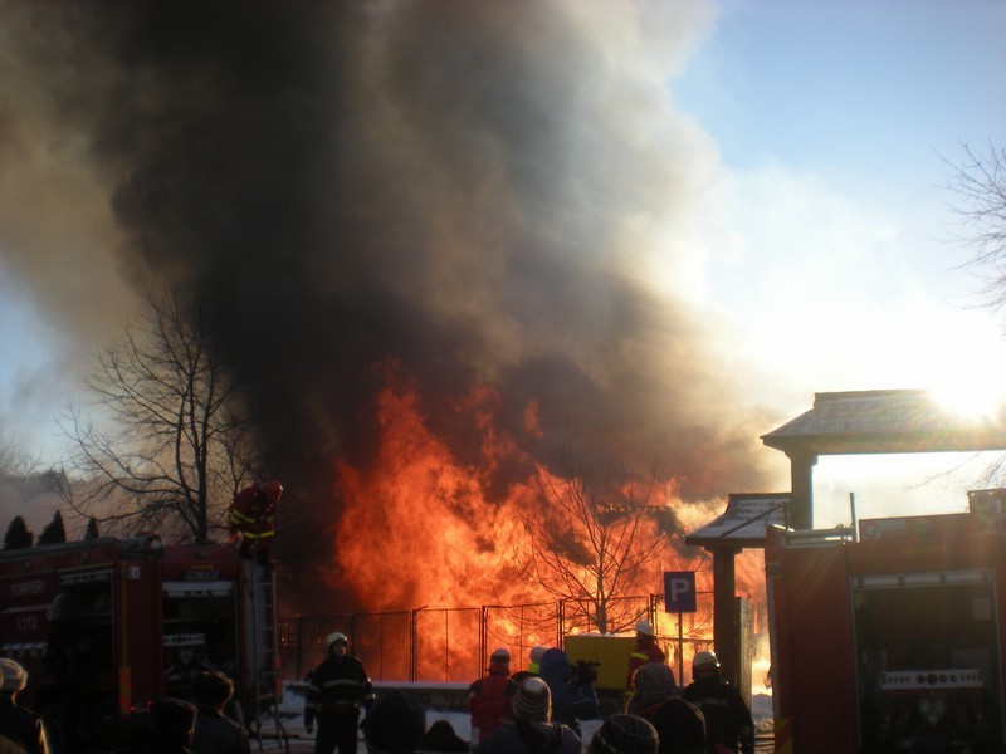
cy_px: 377
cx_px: 503
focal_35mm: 38
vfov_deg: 37.7
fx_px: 1104
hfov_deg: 49.0
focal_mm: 6.3
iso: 64
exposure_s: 1/402
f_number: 4.6
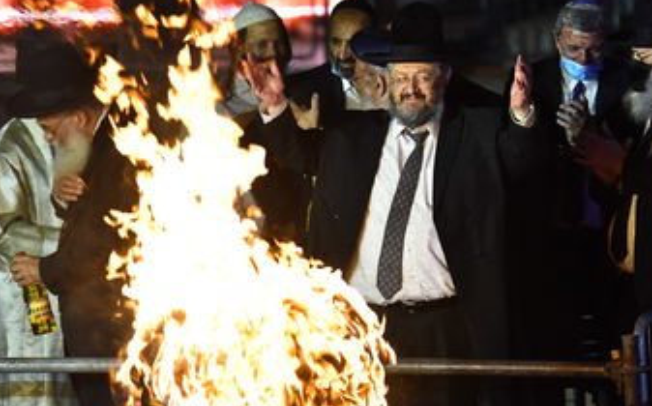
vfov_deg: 3.6
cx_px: 325
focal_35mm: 363
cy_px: 168
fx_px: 6445
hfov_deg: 5.8
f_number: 5.6
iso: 2500
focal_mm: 300
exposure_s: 1/200
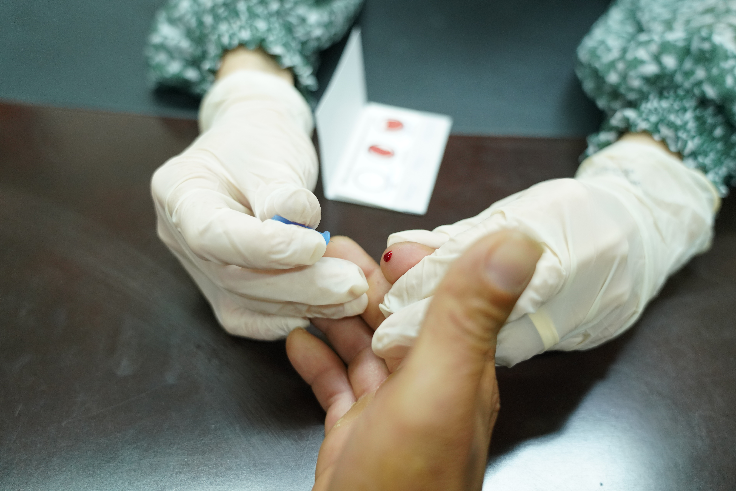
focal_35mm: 35
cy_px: 246
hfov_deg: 54.4
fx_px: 716
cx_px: 368
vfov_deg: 37.9
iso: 2000
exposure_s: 1/125
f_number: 4
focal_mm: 35
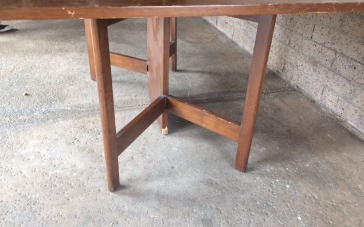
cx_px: 182
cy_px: 113
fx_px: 308
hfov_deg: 61.2
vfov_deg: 40.6
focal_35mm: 31
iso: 40
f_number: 2.2
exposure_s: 1/60
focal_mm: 4.15
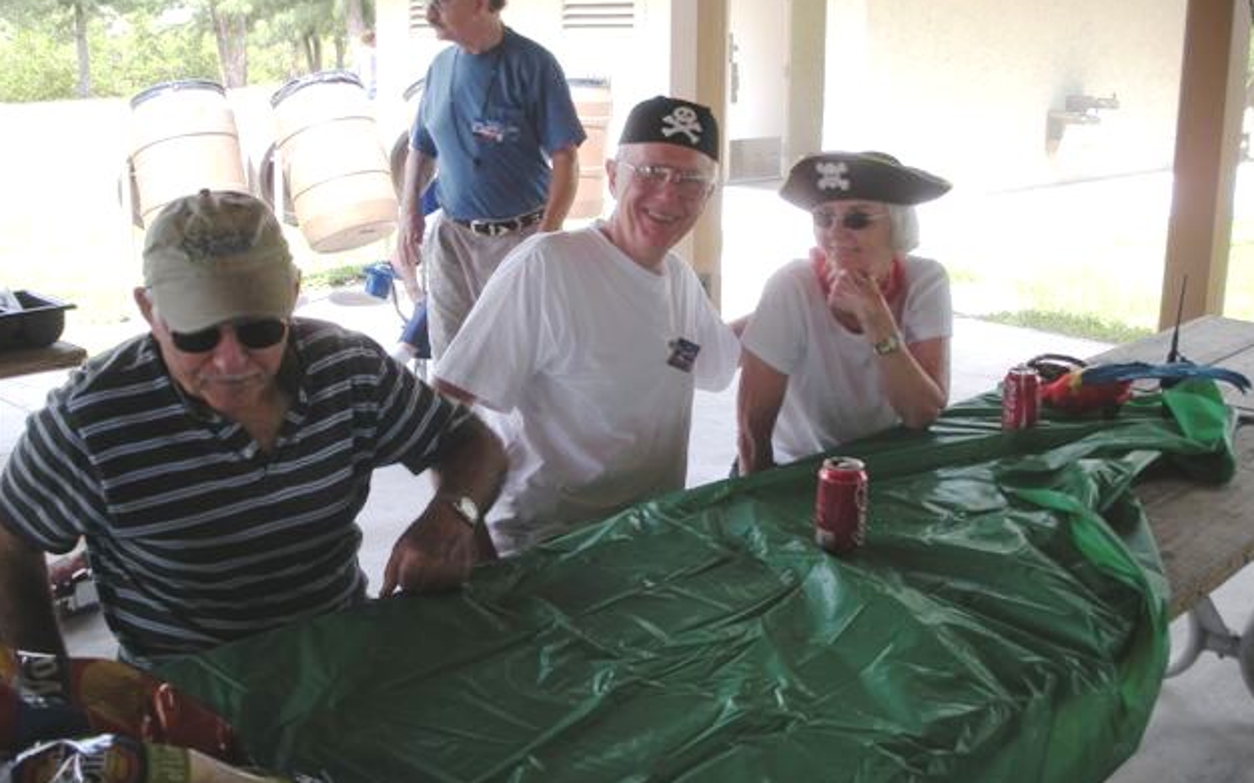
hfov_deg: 50.4
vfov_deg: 32.7
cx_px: 633
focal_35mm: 39
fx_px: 1333
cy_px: 342
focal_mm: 6.3
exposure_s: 1/79.1
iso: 64
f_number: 3.5
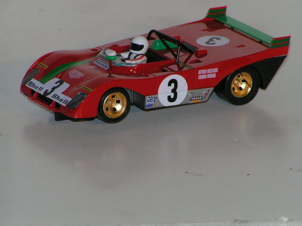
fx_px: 3315
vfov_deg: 3.9
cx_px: 151
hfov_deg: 5.2
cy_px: 113
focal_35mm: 380
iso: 100
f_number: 5.6
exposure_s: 1/400
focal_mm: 58
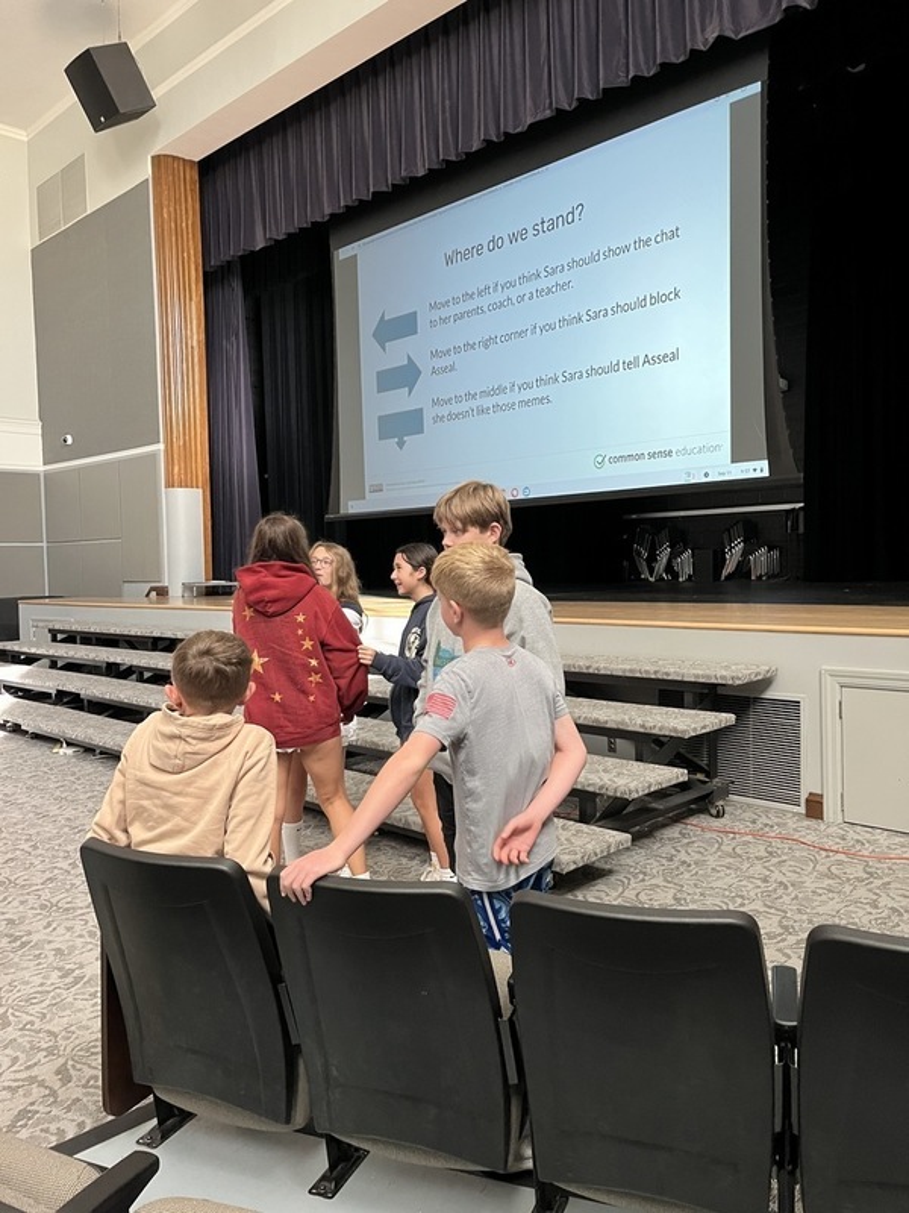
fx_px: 910
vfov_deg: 67.3
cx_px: 454
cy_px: 606
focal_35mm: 26
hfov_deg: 53.1
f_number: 1.6
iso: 320
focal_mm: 5.1
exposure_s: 1/60
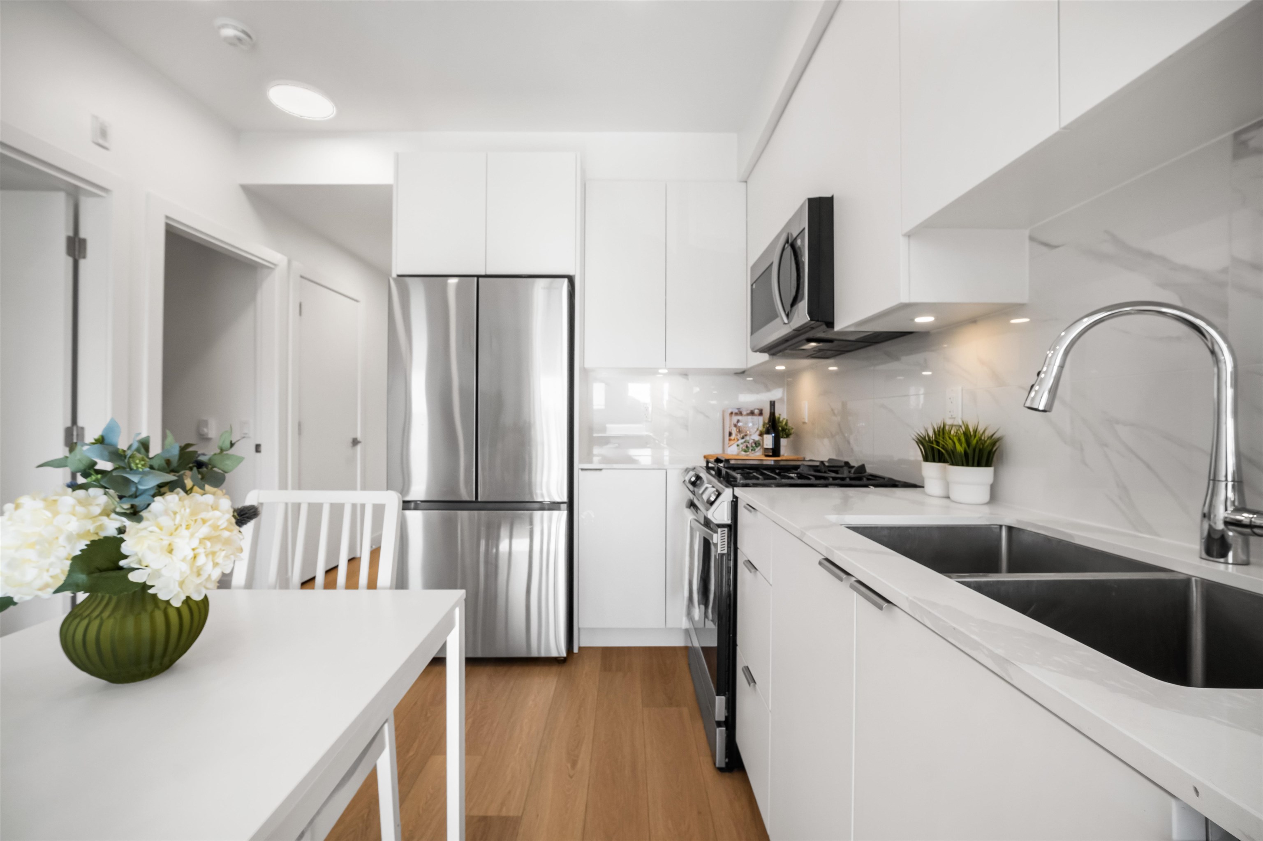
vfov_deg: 83.3
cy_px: 420
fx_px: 474
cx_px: 632
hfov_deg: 106.3
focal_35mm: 14
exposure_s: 1/80
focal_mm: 9
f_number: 9
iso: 250
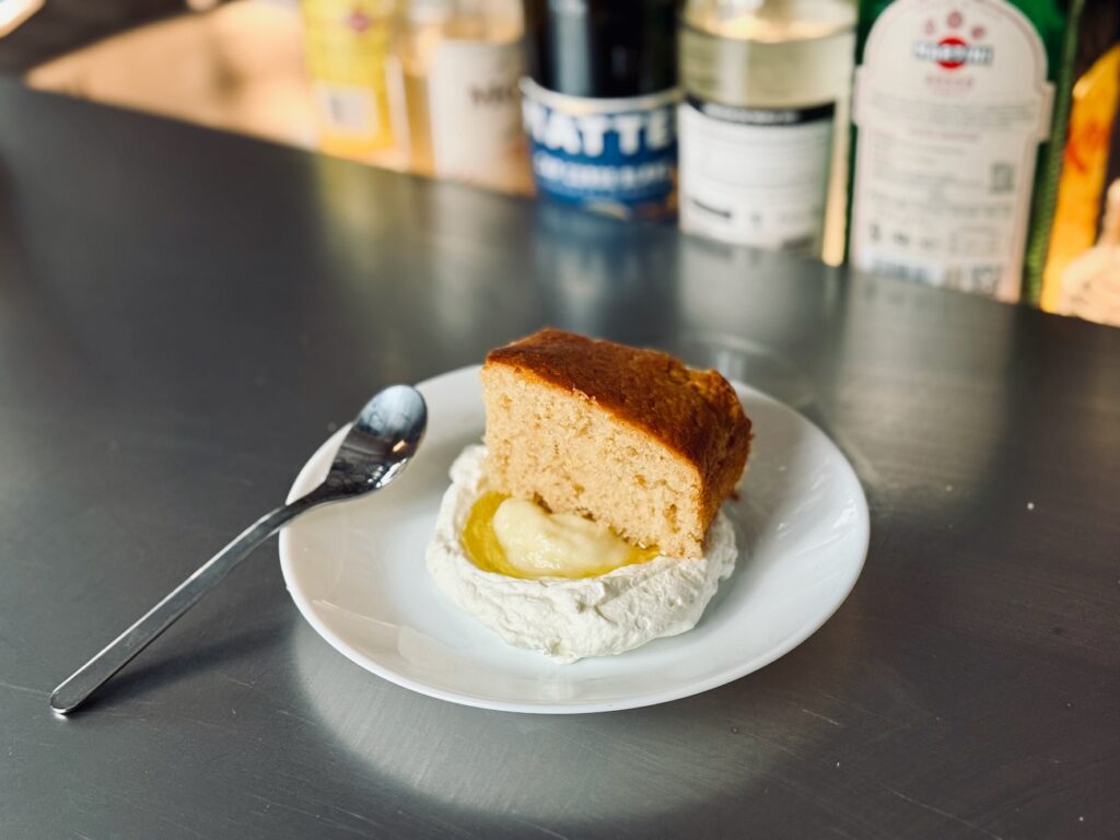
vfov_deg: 30.3
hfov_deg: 39.7
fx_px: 1553
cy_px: 420
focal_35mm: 48
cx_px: 560
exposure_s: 1/50
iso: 160
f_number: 1.78
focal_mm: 6.76
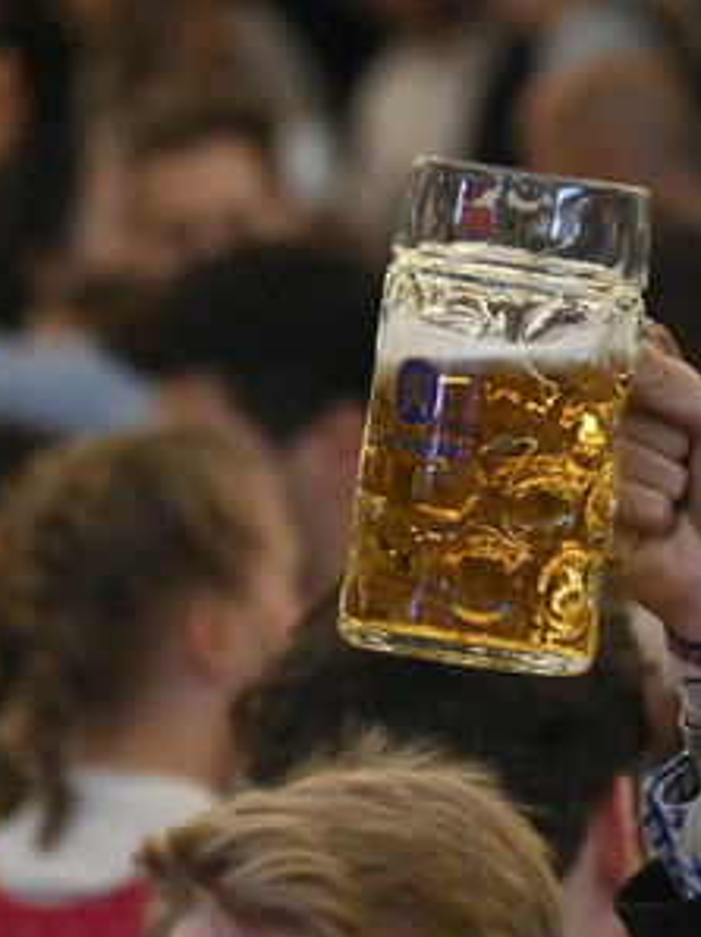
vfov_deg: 4.6
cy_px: 468
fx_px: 11789
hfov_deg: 3.4
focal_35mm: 436
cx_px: 516
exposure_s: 1/320
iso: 16000
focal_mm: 200
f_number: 6.3
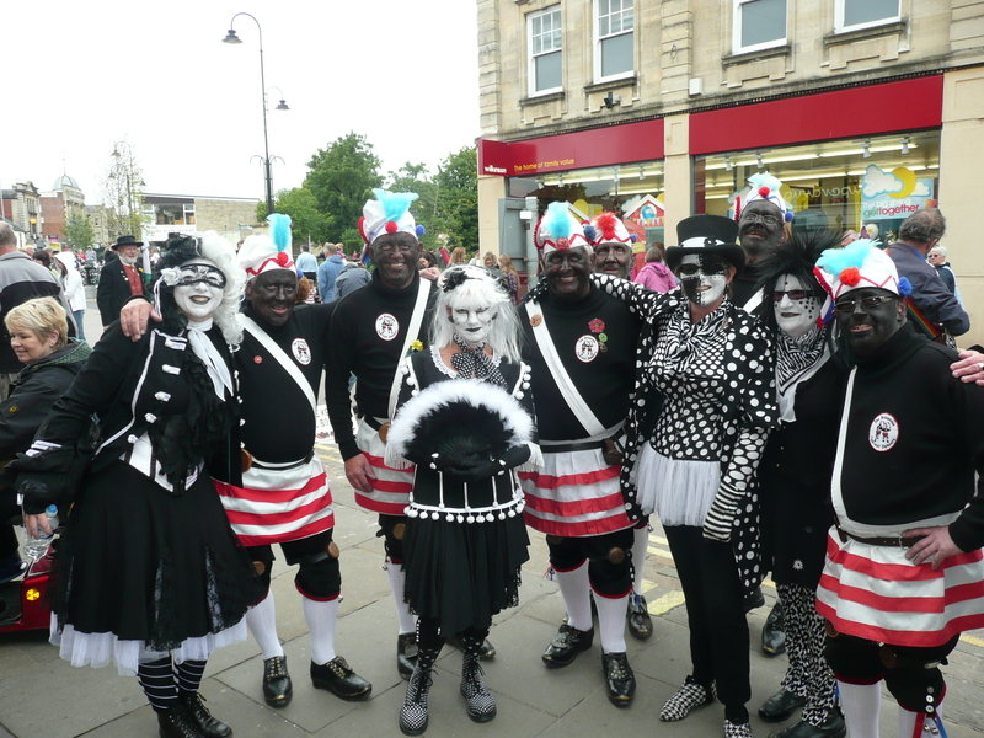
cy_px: 369
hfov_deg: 63.4
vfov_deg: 49.7
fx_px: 796
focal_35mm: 28
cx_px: 492
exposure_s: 1/125
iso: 100
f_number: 3.3
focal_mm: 4.6
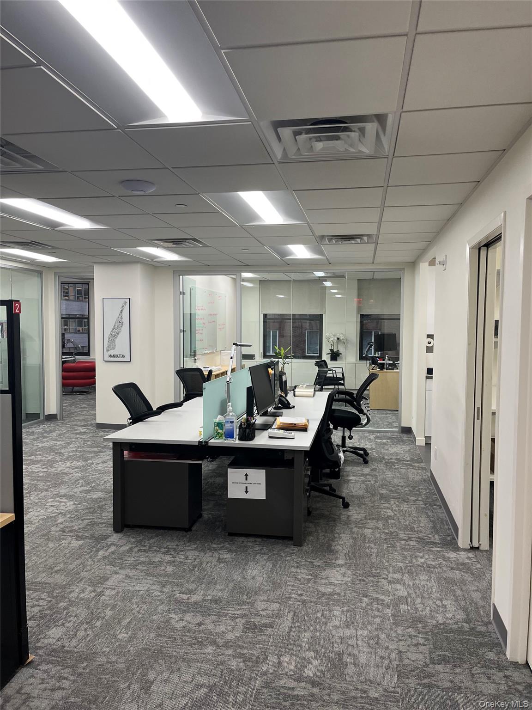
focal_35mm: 26
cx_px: 266
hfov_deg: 53.1
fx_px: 533
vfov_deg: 67.3
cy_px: 355
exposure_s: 1/120
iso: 80
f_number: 1.6
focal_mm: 5.1
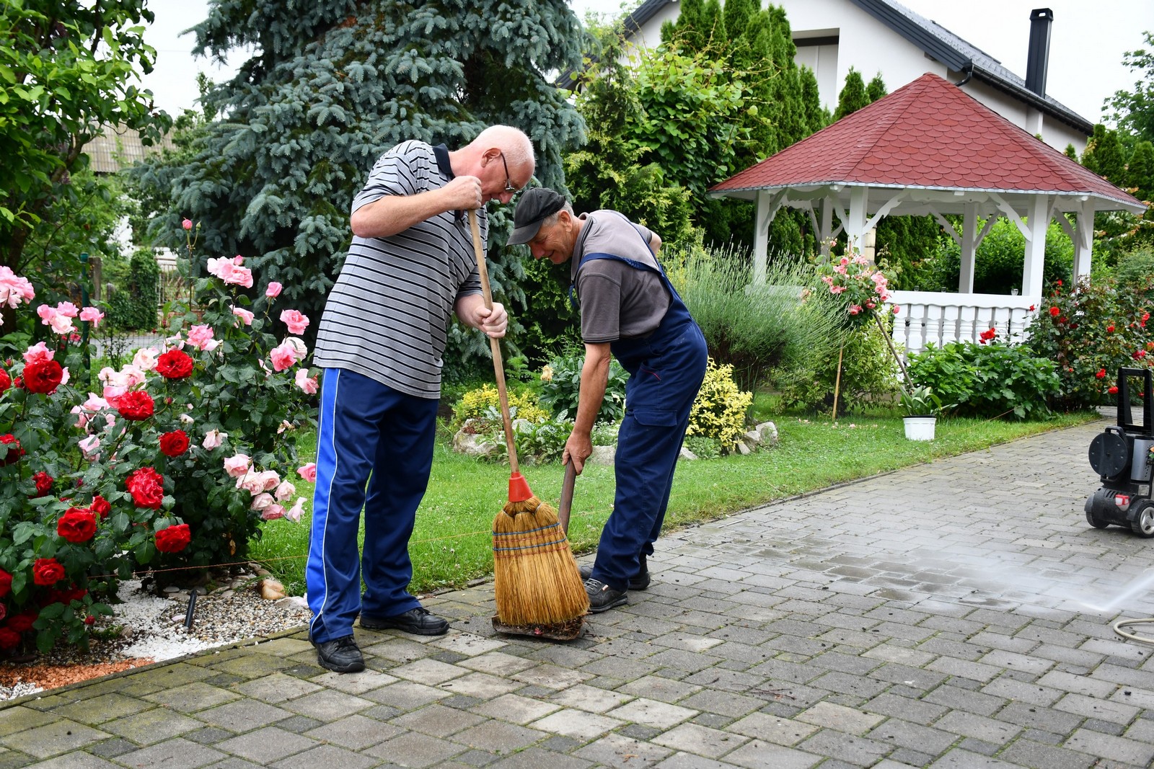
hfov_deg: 49.5
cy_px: 384
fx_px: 1250
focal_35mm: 39
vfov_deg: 34.2
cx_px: 577
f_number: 4.5
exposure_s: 1/250
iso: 400
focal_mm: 26
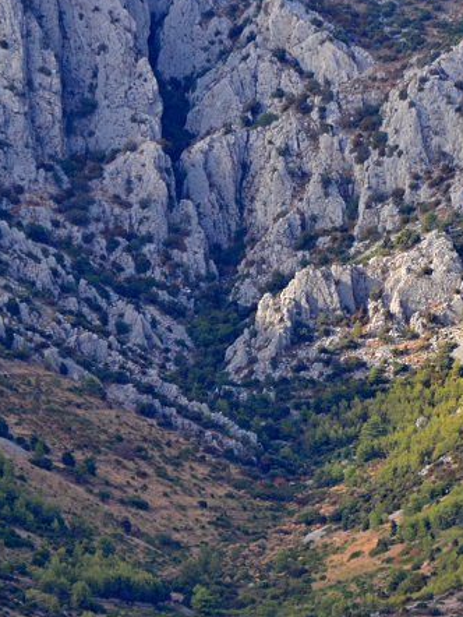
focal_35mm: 707
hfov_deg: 2.1
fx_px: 12596
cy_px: 322
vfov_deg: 2.8
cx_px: 227
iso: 640
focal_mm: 240
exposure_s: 1/1000
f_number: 5.6
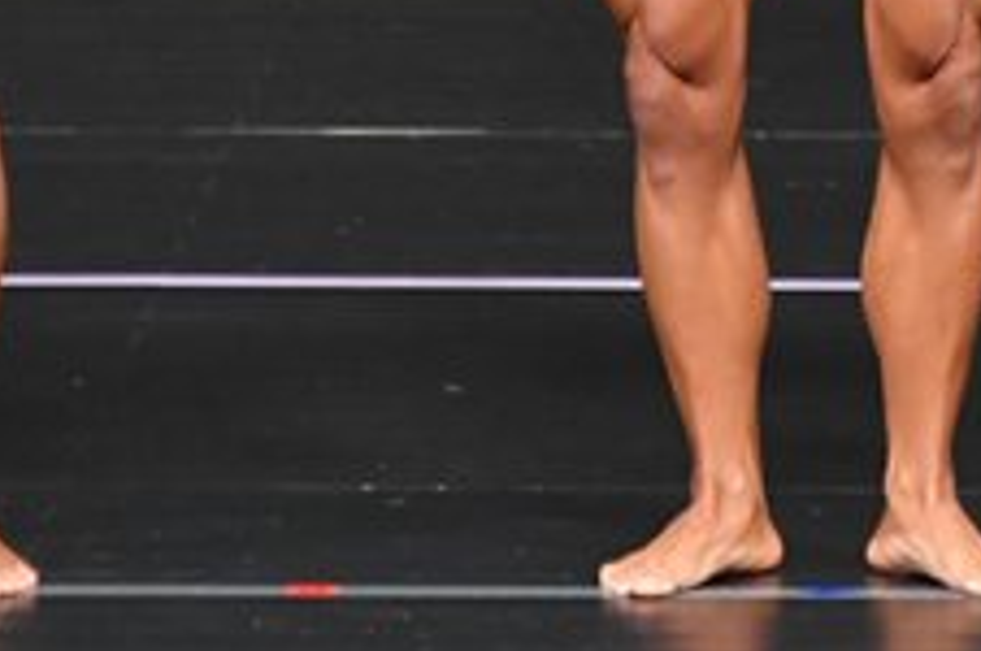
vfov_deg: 1.1
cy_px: -260
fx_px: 35020
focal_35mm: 1287
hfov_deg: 1.6
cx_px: 1252
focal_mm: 250
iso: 4000
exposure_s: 1/400
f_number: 5.6
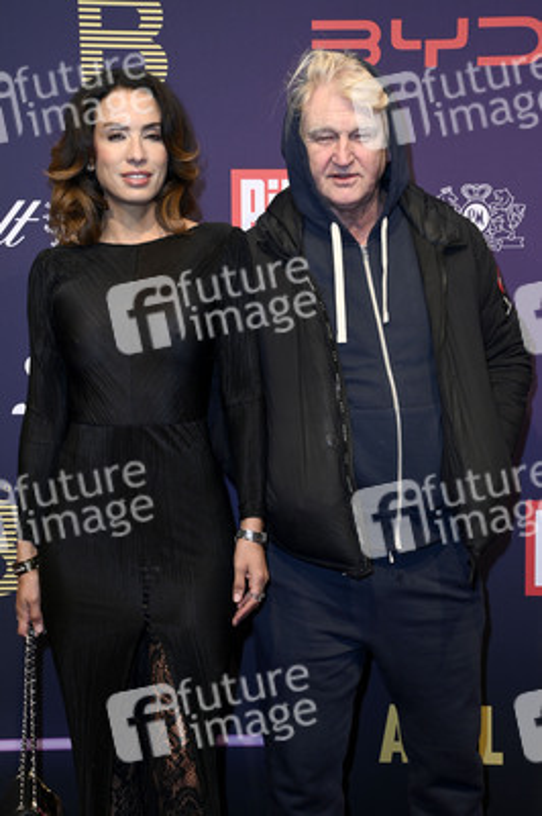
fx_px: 1267
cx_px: 271
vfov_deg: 35.7
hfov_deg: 24.2
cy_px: 408
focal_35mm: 56
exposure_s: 1/250
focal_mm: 56
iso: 500
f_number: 6.3
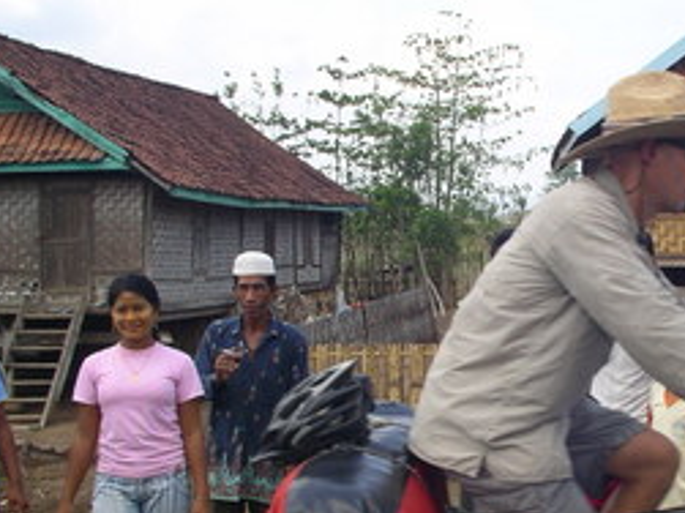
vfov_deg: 22.0
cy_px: 390
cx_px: 576
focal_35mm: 66
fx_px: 1305
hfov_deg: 28.6
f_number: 6.9
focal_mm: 5.7
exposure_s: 1/80
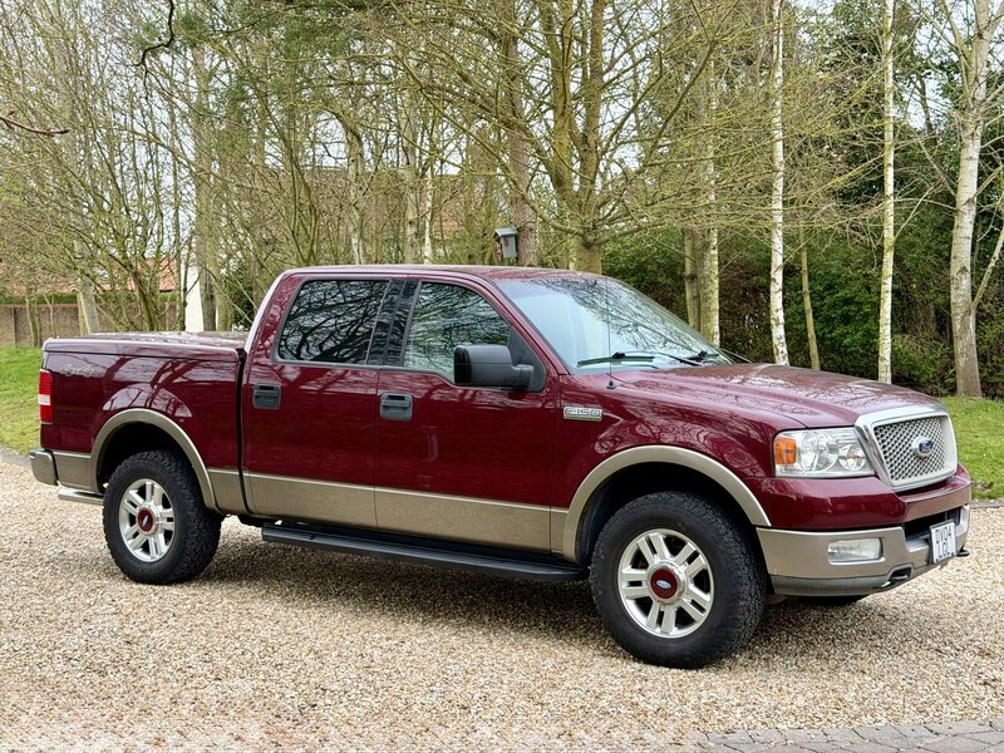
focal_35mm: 48
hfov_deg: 39.7
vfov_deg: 30.3
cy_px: 376
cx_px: 502
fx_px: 1392
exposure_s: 1/156
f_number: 1.78
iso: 50
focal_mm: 6.76
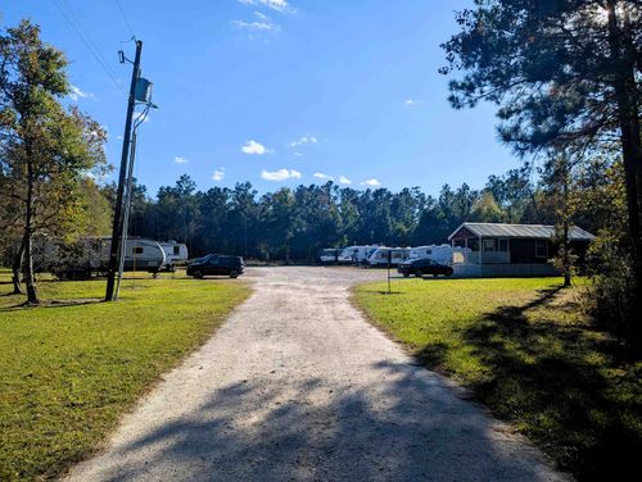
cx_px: 321
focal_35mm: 24
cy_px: 241
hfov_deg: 71.5
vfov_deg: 56.9
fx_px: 446
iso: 42
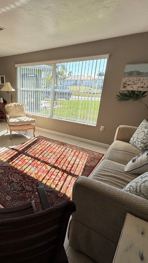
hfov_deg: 49.3
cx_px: 22
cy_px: 129
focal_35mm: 21
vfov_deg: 83.9
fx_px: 147
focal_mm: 2.22
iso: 40
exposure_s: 1/495
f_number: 2.2
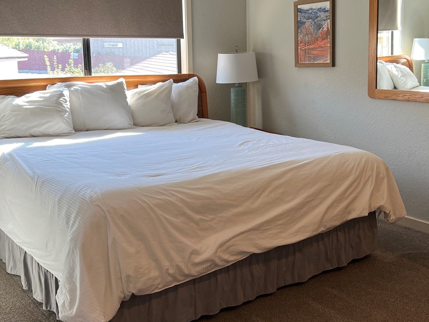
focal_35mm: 43
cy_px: 137
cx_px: 248
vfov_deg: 33.6
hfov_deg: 43.7
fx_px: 533
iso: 50
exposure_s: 1/120
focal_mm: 5.7
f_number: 1.5
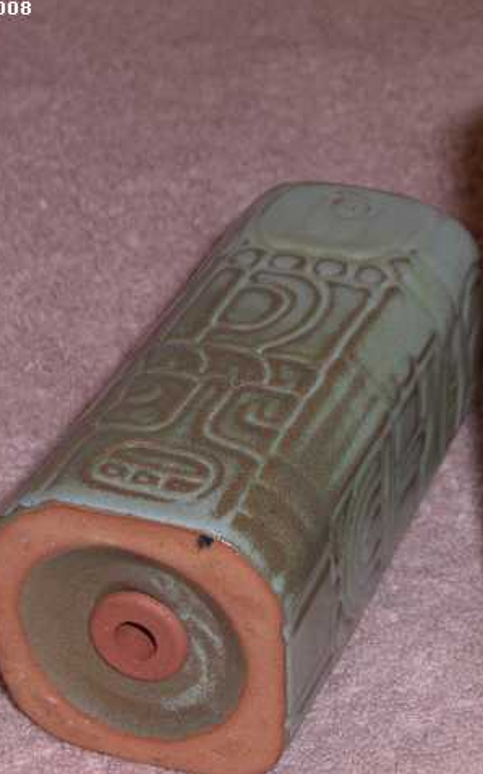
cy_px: 386
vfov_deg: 18.8
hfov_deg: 11.7
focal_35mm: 111
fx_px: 2339
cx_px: 420
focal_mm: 16.3
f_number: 8.6
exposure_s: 1/30
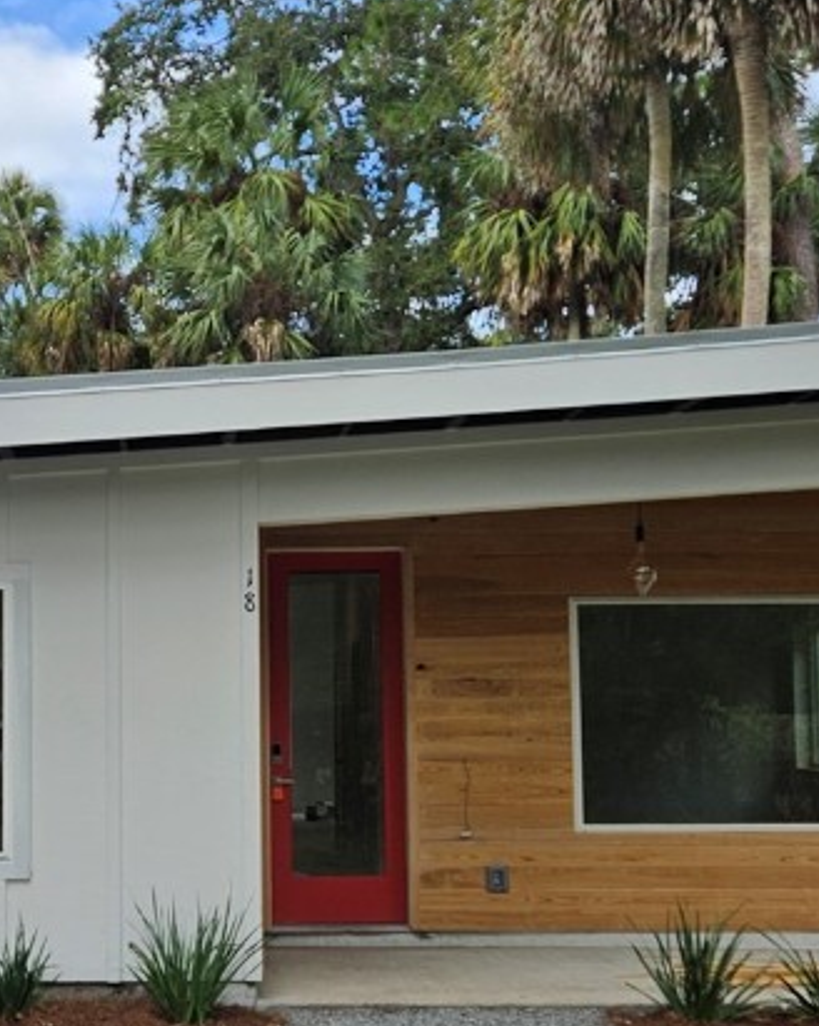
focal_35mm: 56
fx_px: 1699
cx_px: 220
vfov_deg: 33.5
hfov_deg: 26.8
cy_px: 602
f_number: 1.8
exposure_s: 1/984
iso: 25
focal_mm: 5.4
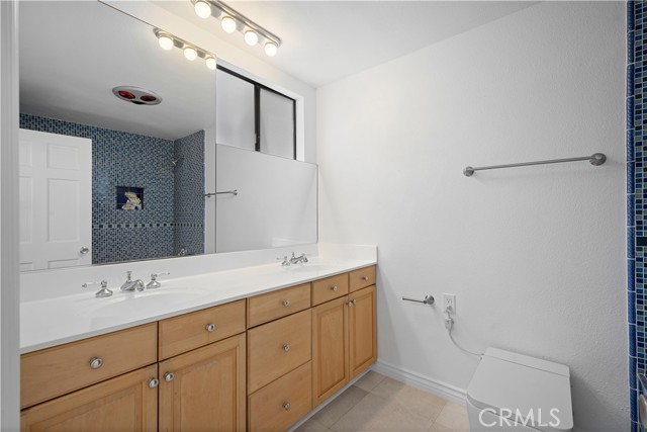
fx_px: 288
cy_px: 216
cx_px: 324
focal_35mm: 16
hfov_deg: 96.7
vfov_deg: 73.8
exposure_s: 1/5
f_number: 8
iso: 125
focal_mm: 16
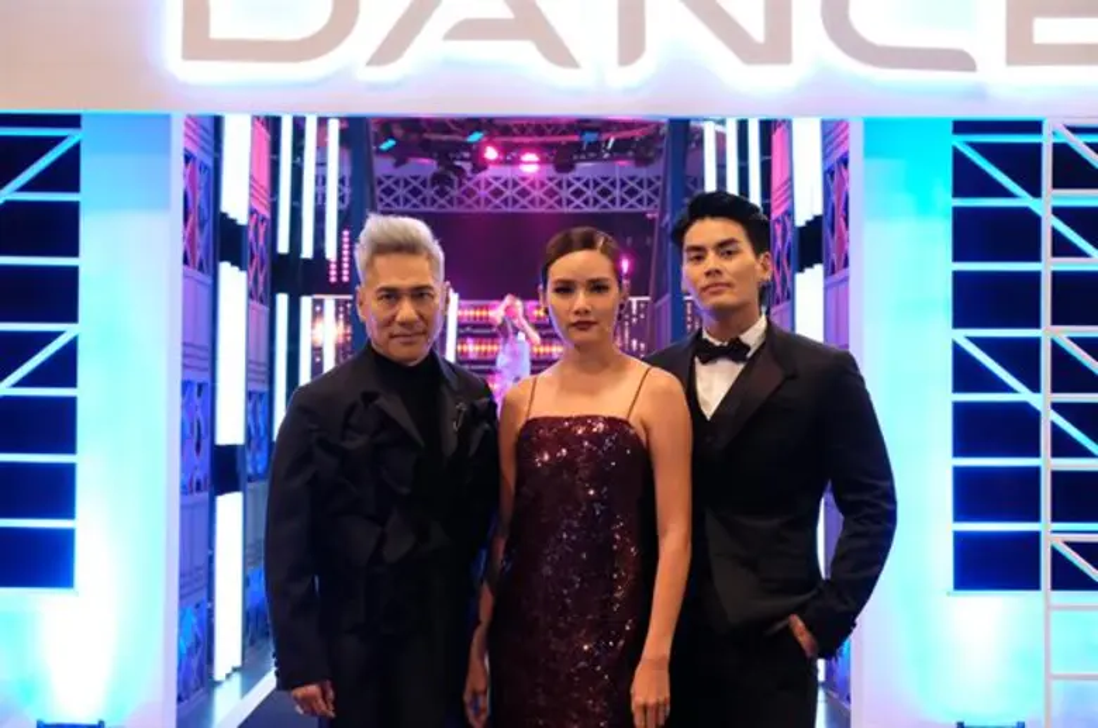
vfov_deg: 20.5
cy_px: 364
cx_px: 549
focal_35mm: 66
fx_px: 2009
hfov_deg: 30.6
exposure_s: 1/125
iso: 12800
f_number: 6.4
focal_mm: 43.9
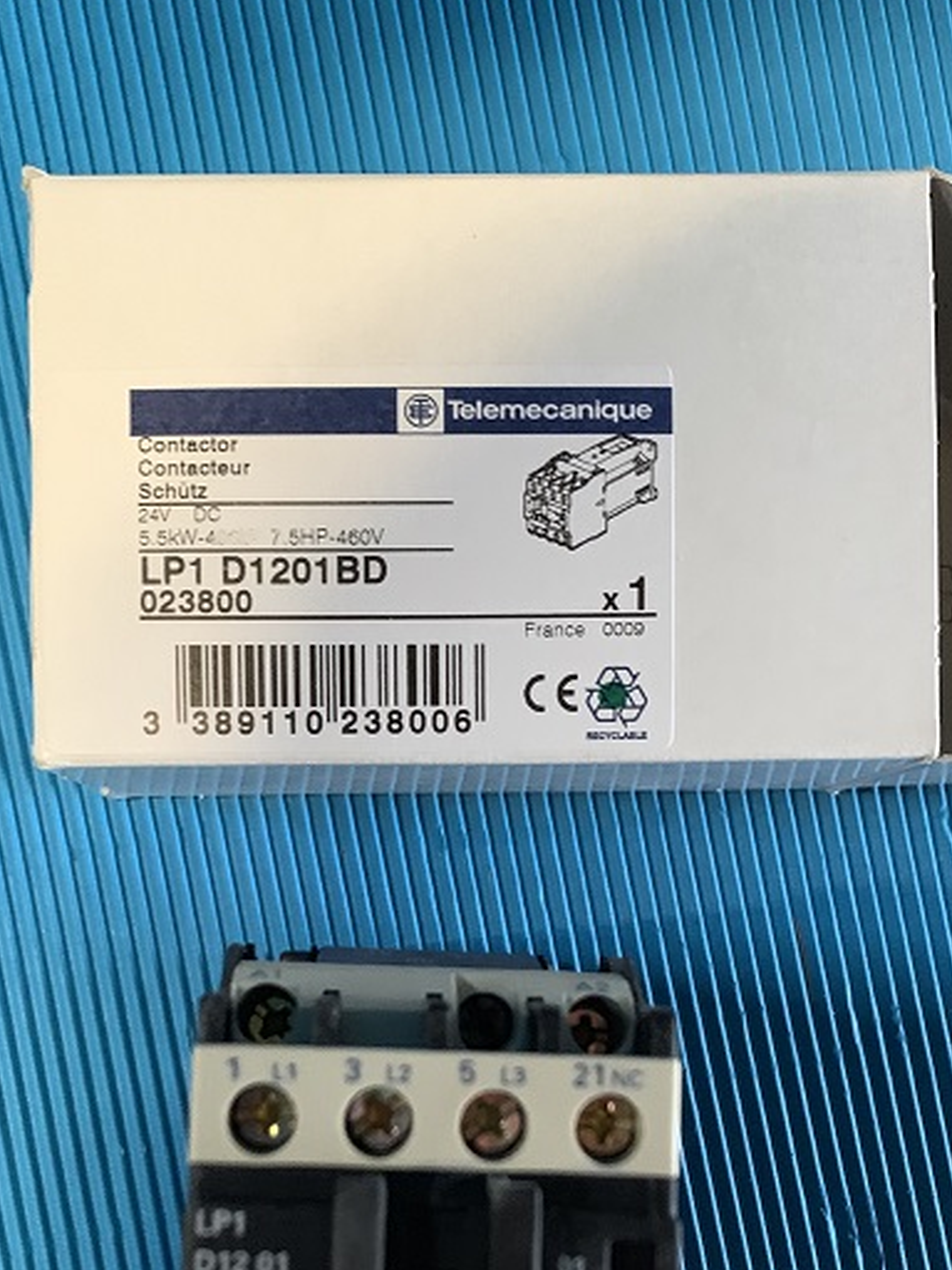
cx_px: 435
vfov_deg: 44.5
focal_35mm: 41
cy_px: 926
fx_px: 1503
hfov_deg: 35.1
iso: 640
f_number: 1.8
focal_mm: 4.25
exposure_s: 1/30
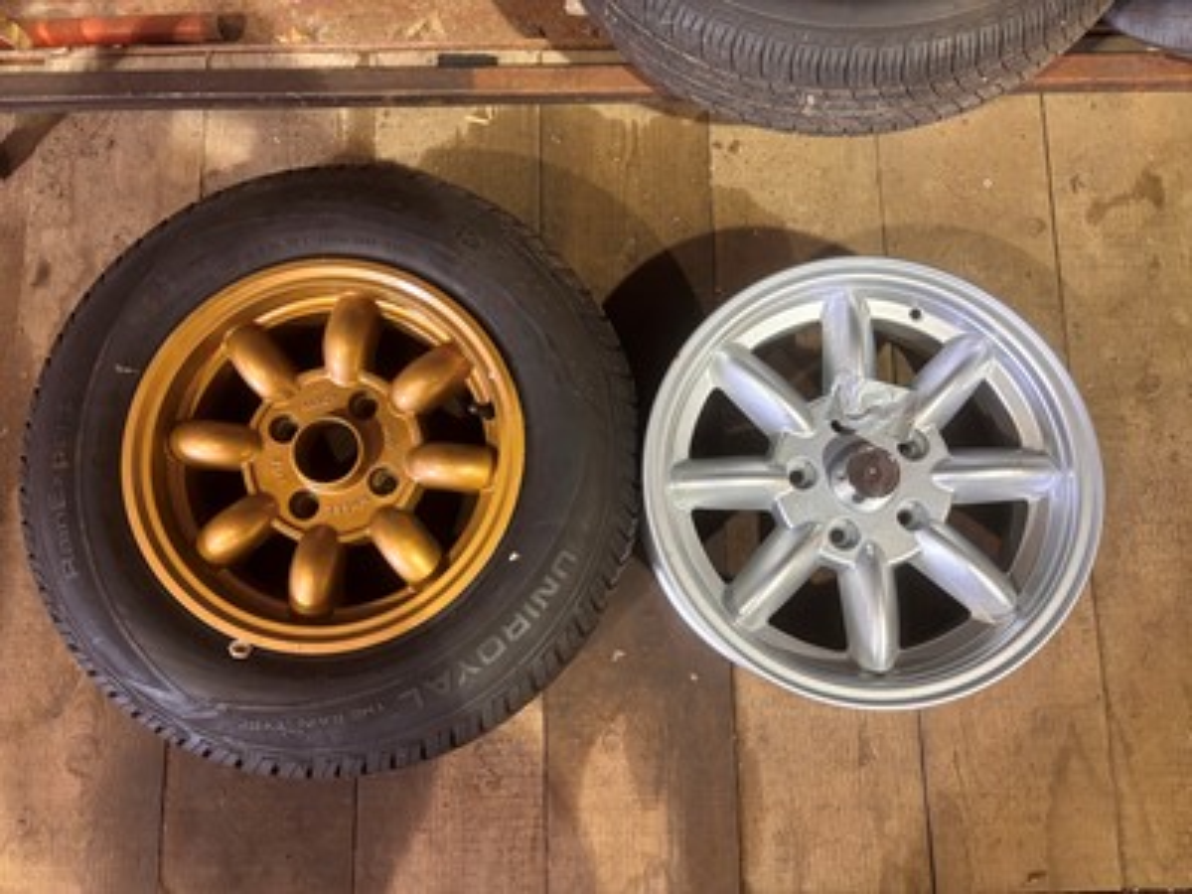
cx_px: 596
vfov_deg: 53.1
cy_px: 447
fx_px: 895
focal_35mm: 26
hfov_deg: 67.3
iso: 320
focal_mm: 5.96
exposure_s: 1/50
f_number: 1.6
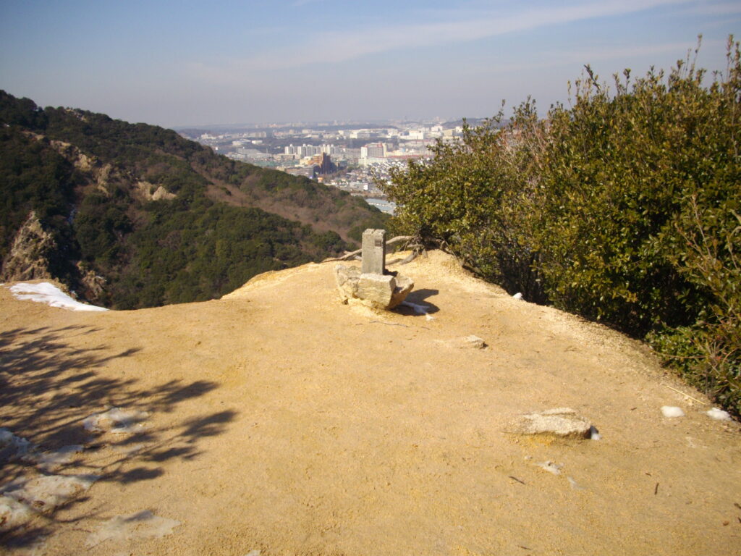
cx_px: 370
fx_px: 792
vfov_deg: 38.7
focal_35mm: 37
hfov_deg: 50.1
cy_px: 278
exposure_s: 1/400
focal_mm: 6.2
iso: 100
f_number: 5.6
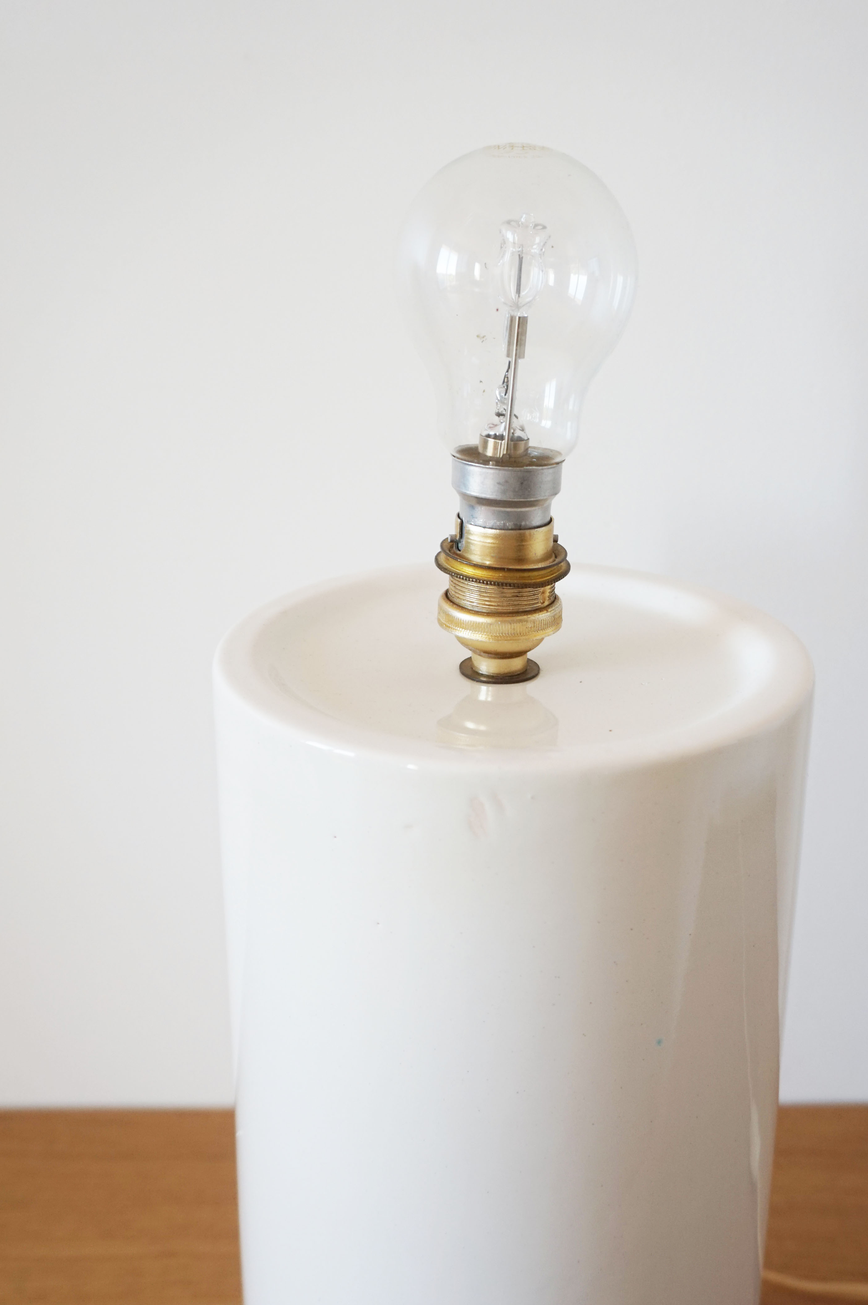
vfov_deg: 49.6
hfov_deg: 34.0
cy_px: 647
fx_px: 1412
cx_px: 548
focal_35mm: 39
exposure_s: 1/60
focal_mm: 20
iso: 200
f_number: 4
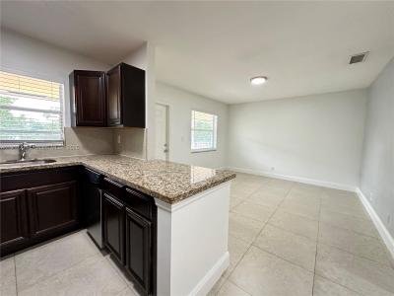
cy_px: 148
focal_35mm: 14
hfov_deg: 102.1
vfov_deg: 85.7
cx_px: 197
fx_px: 159
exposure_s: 1/60
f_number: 2.2
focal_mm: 2.22
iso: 250
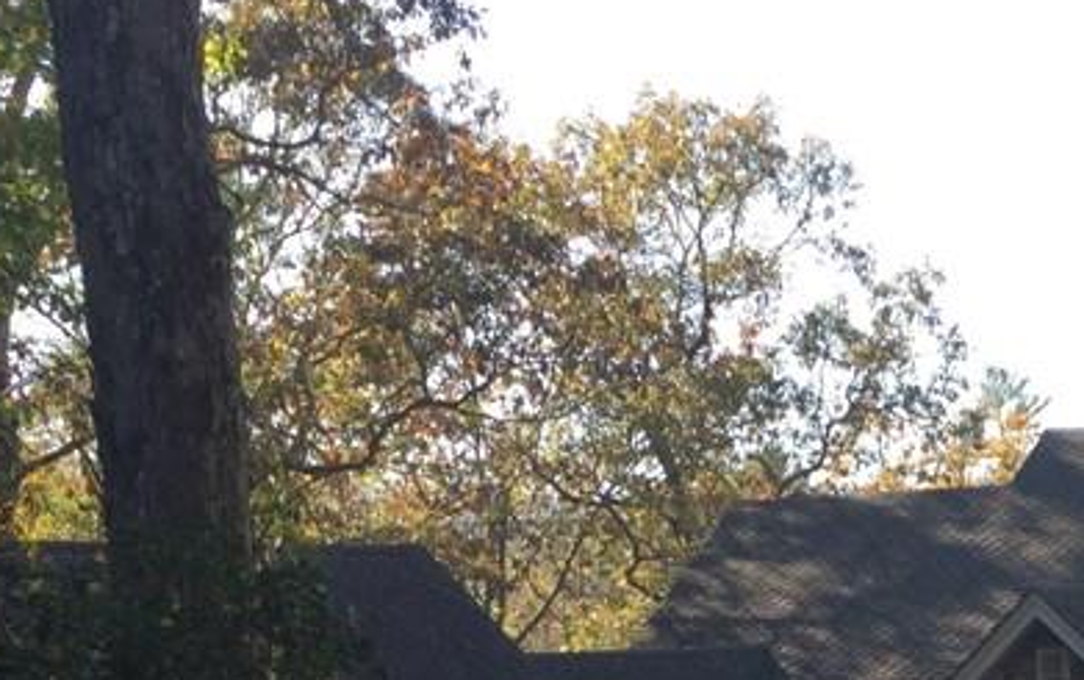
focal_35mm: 86
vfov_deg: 14.1
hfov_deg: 23.3
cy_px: 1049
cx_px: 1026
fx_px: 2542
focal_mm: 3.3
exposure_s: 1/305
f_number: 2.4
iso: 25
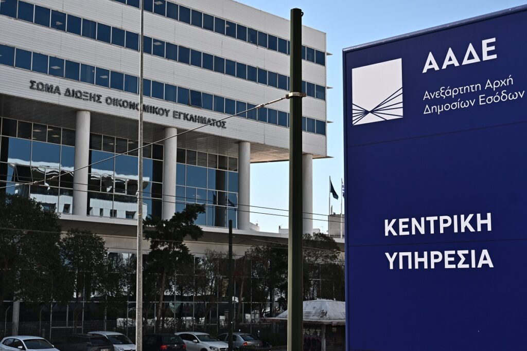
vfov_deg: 30.5
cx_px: 264
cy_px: 176
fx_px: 644
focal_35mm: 44
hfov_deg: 44.5
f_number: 4
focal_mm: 44
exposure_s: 1/1250
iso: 125
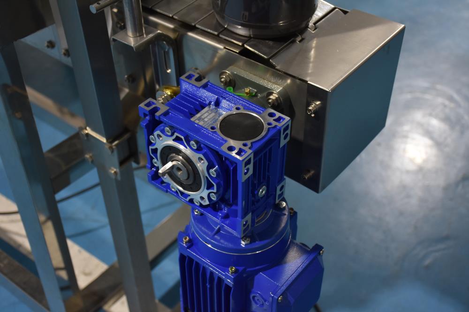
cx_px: 234
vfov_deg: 28.1
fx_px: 625
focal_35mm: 48
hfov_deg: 41.1
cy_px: 156
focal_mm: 32
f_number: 4
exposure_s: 1/30
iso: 1000
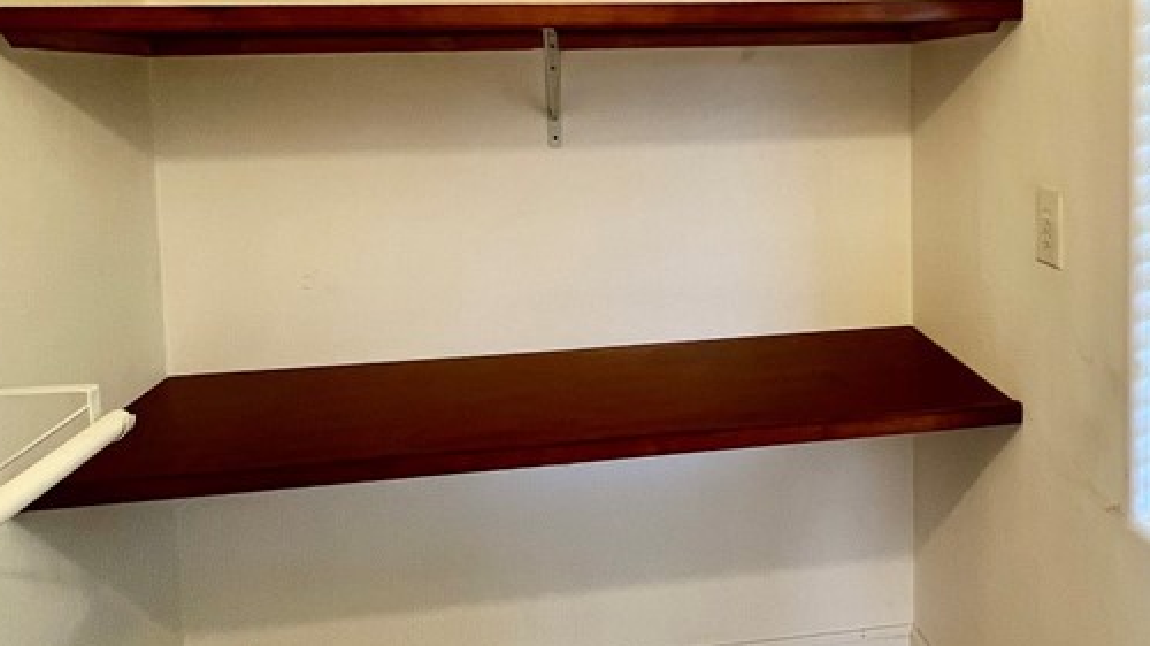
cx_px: 738
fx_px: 884
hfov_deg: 64.8
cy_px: 143
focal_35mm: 29
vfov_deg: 38.8
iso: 125
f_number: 1.8
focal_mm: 1.57
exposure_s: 1/60
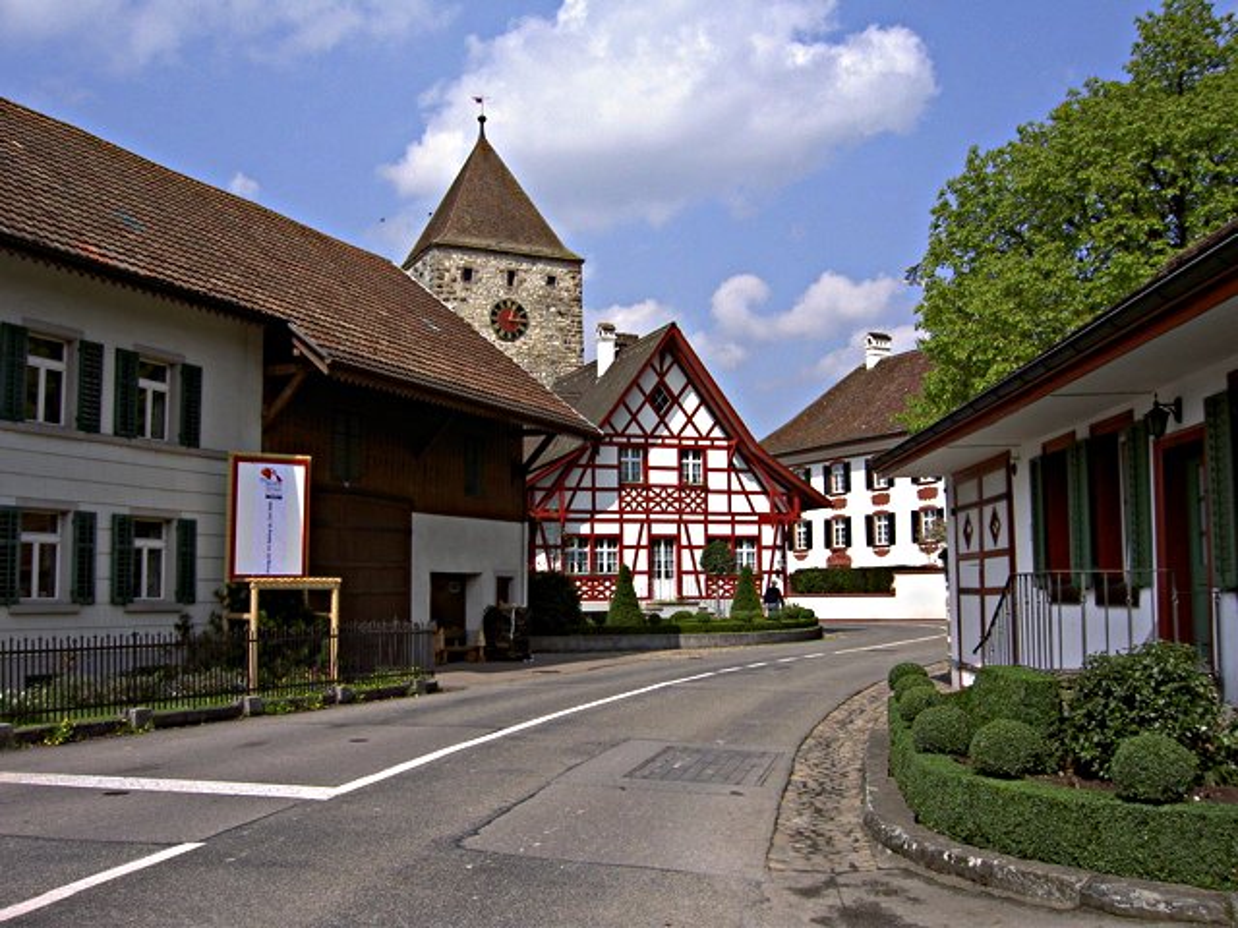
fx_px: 1216
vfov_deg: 41.8
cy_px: 464
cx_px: 619
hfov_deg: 54.0
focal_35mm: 34
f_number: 4.7
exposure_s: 1/500
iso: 50
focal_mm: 5.6
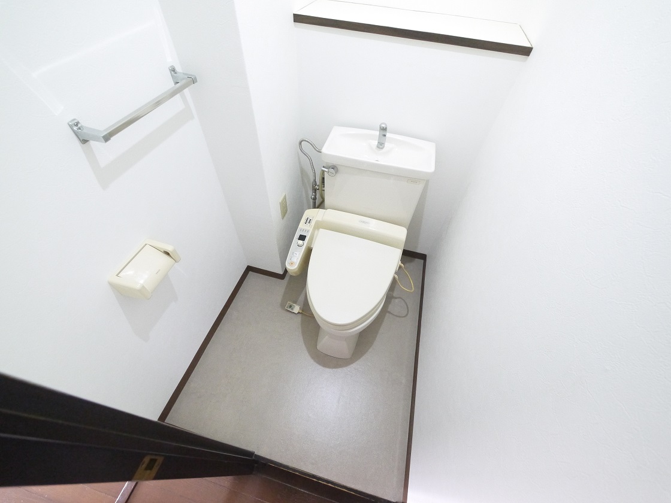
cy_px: 252
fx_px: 271
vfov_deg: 85.7
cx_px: 336
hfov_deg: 102.1
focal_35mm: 14
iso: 1600
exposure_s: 1/30
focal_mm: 7
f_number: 4
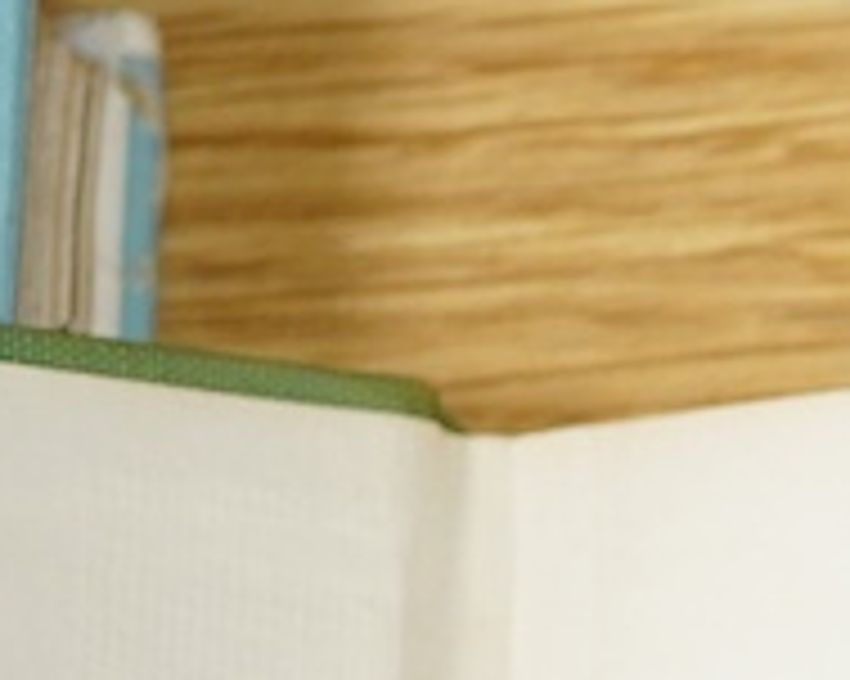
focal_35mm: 201
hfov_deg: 9.2
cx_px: 1462
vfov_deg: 7.5
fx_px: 5054
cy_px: 1153
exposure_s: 1/125
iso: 1250
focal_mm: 30
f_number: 5.6
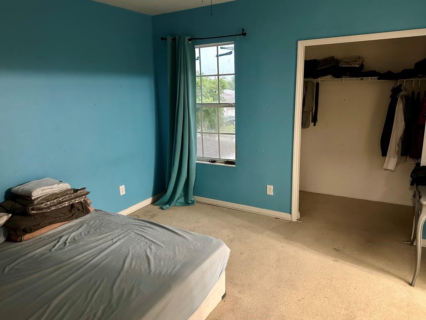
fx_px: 308
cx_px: 215
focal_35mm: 25
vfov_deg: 54.9
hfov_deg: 69.4
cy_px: 161
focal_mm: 6.86
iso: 1000
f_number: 1.78
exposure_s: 1/30
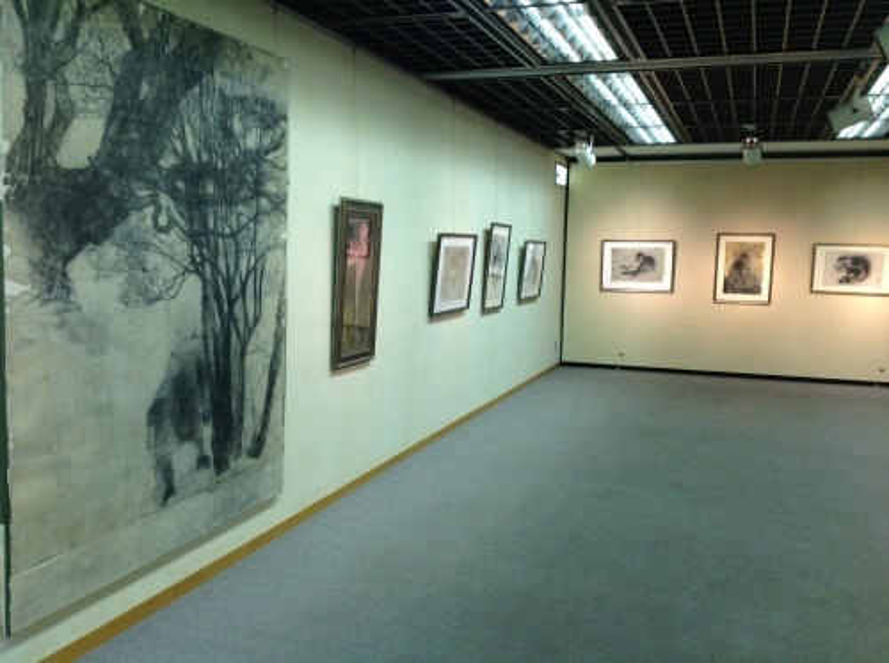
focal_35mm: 35
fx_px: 897
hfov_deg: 52.7
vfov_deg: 40.6
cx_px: 444
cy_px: 332
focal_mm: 4.28
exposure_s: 1/40
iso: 64
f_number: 2.4
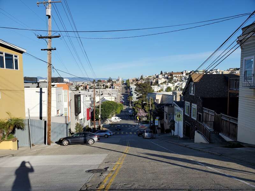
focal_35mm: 26
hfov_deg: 67.3
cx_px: 128
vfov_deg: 53.1
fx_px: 192
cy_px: 96
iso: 50
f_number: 2.4
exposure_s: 1/1989
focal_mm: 4.3
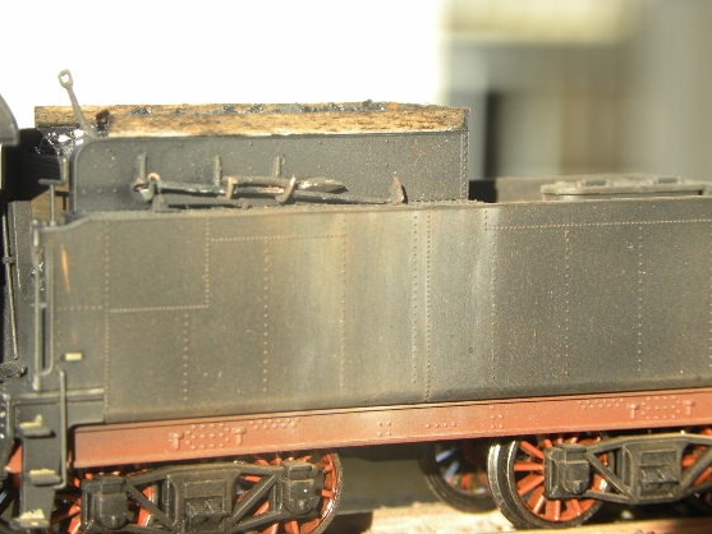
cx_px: 355
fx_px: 3806
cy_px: 267
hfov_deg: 10.7
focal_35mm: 185
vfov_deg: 8.0
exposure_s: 1/66
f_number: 4.5
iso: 64
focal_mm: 32.7
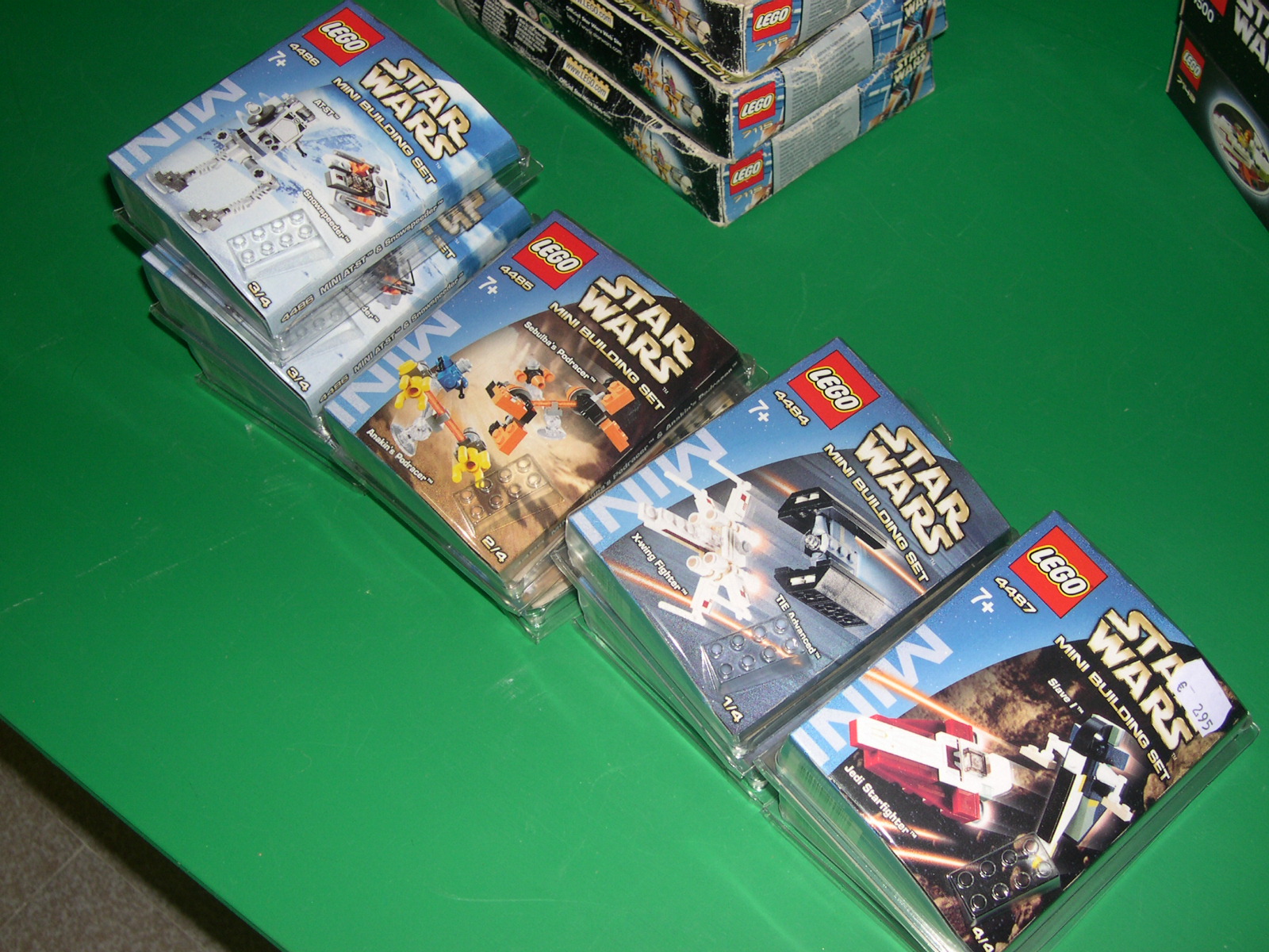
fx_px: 1540
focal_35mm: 42
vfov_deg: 34.3
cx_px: 634
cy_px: 476
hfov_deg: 44.8
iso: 100
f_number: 2.9
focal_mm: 9
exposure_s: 1/60
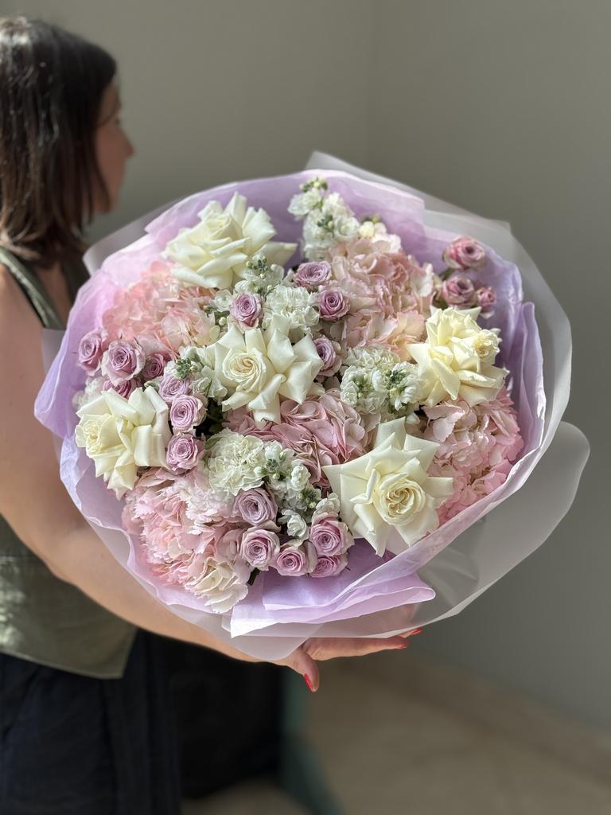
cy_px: 408
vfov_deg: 39.7
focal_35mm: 48
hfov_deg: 30.3
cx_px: 306
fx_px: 1130
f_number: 1.78
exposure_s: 1/1264
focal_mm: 6.76
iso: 64
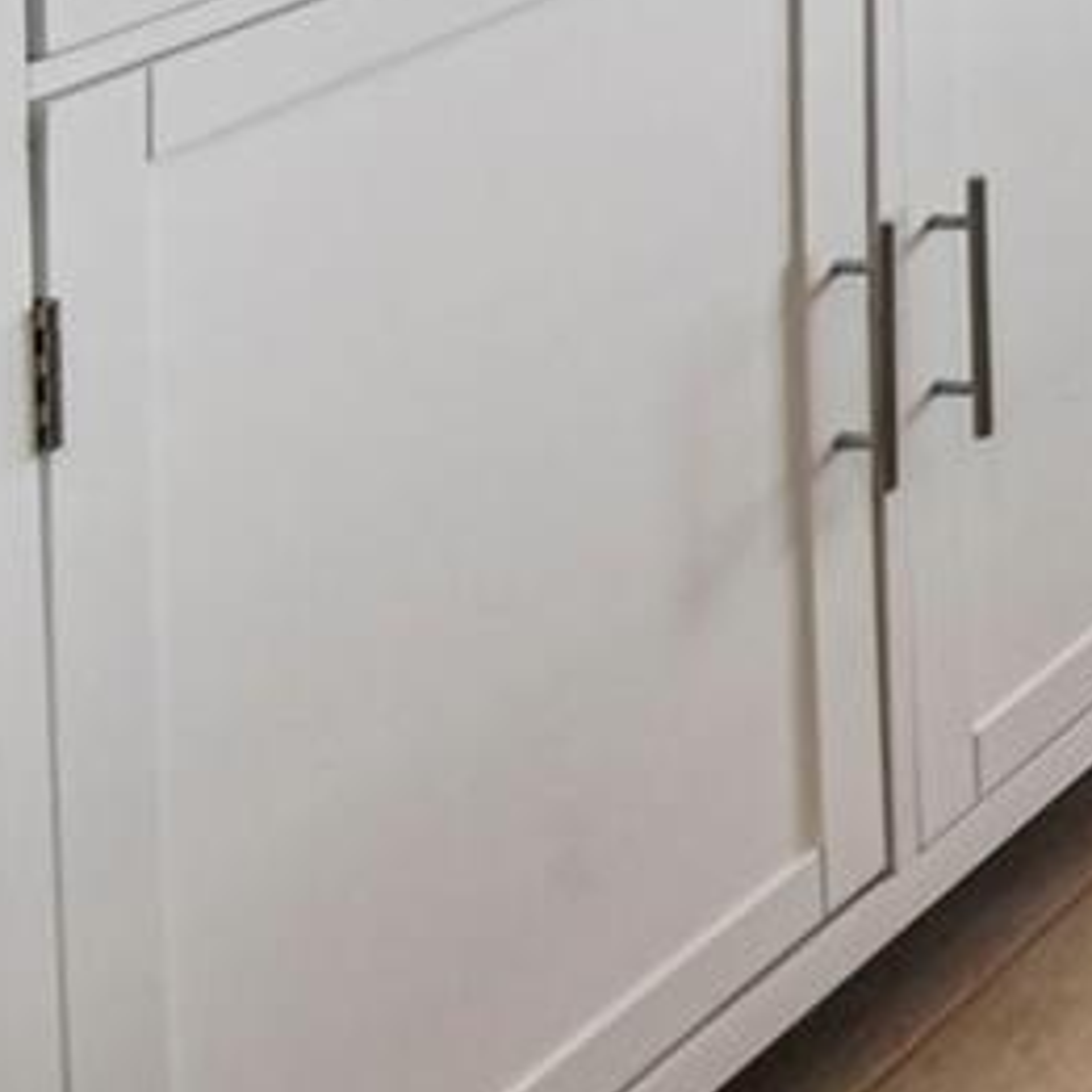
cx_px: 3255
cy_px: -1017
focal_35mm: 78
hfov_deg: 11.6
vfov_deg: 17.1
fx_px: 2784
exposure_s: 1/50
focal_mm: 15
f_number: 8
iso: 400
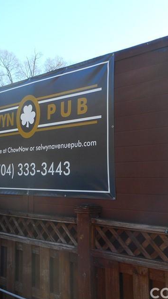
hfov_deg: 26.8
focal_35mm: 44
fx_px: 348
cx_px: 42
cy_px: 133
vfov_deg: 46.3
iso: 80
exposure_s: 1/200
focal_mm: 4.5
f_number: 3.7
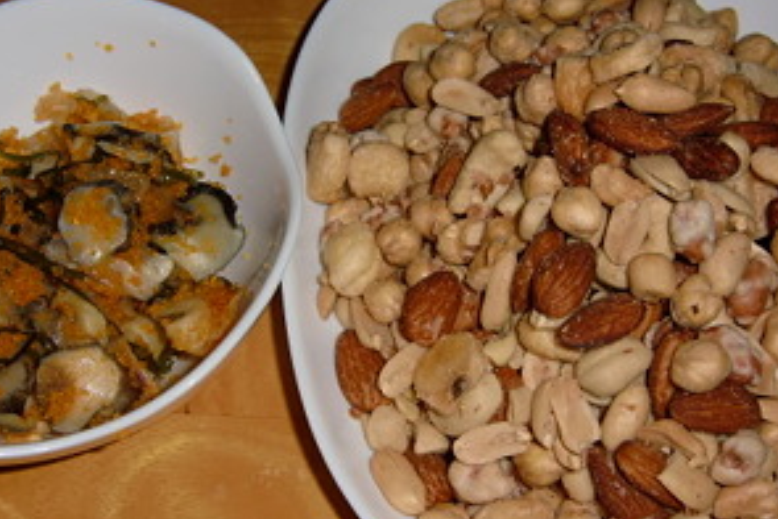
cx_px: 352
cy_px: 245
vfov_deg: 25.1
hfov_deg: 36.8
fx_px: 1168
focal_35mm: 54
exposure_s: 1/15
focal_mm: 6.1
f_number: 3.6
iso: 64
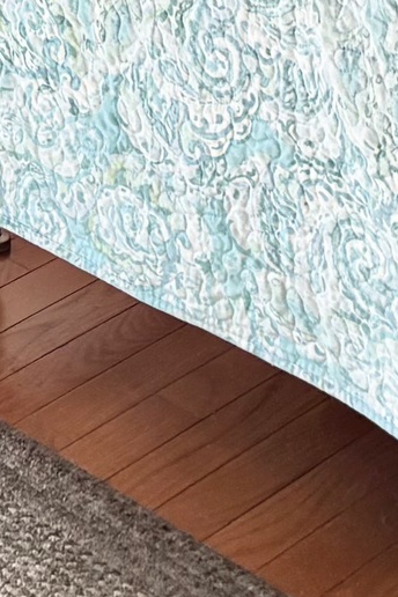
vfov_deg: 11.2
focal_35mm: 161
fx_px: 2670
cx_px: -285
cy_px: -693
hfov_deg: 8.3
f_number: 1.6
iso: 40
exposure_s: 1/266
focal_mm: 5.96
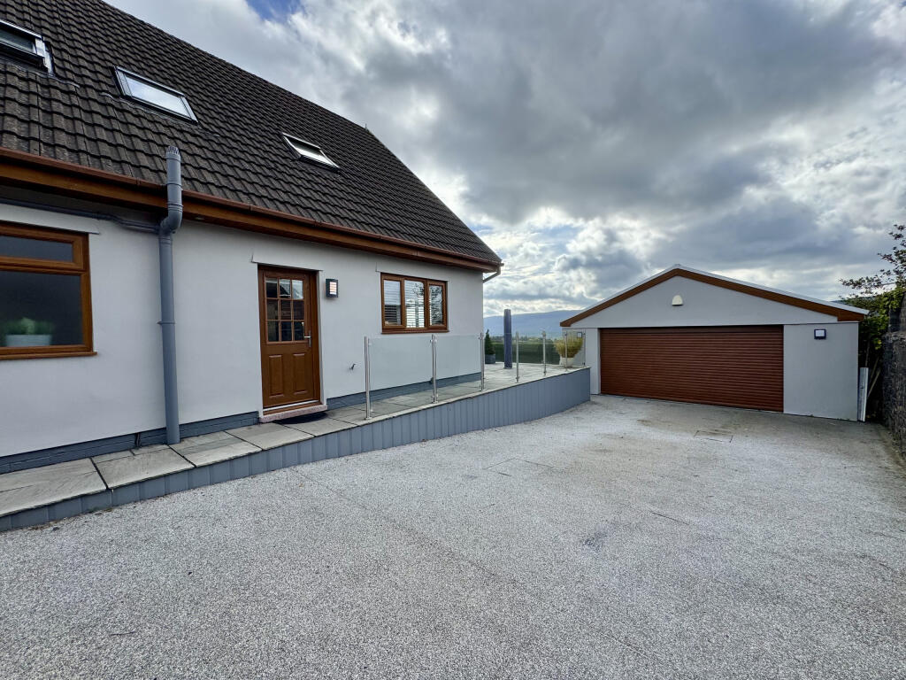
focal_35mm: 14
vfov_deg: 85.7
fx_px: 366
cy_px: 340
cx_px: 453
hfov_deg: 102.1
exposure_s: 1/1420
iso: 50
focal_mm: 2.22
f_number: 2.2
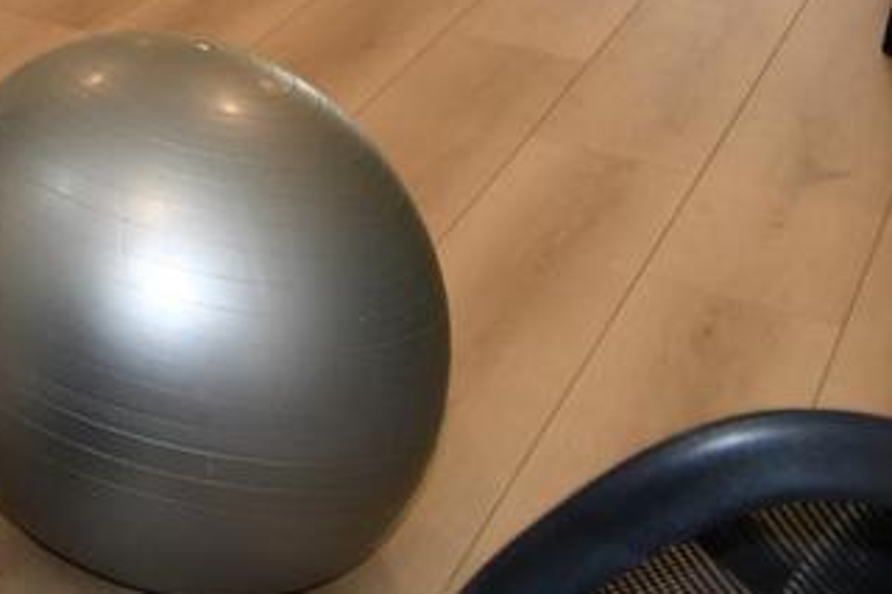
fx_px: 2006
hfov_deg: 21.2
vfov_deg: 14.4
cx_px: -443
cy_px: -549
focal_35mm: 81
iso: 200
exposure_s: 1/60
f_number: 4
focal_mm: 12
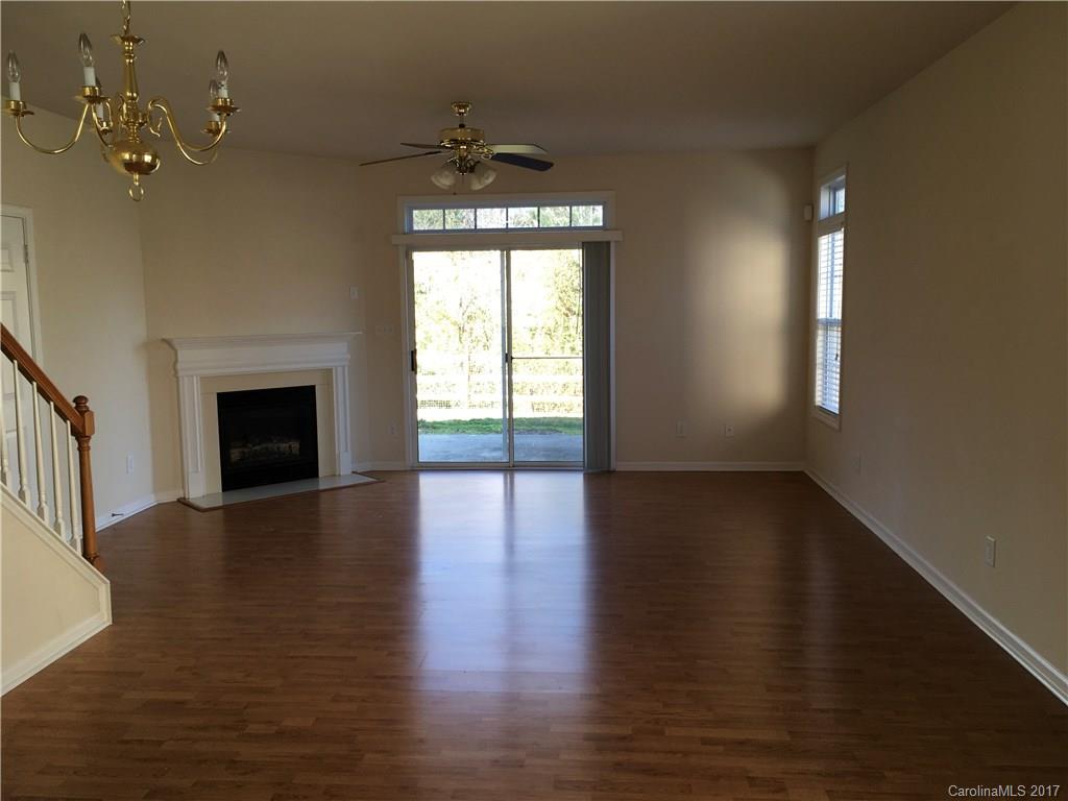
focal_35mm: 29
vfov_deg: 48.2
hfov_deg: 61.7
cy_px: 400
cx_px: 534
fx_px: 895
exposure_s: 1/60
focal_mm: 4.15
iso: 32
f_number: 2.2
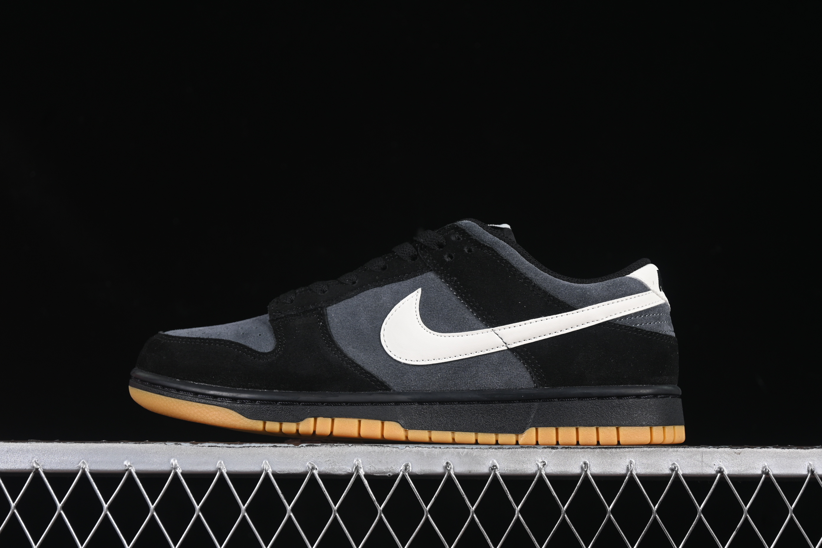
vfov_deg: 18.2
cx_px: 411
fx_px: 1712
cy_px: 274
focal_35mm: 75
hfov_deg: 27.0
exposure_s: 1/50
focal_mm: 50
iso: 160
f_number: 6.3
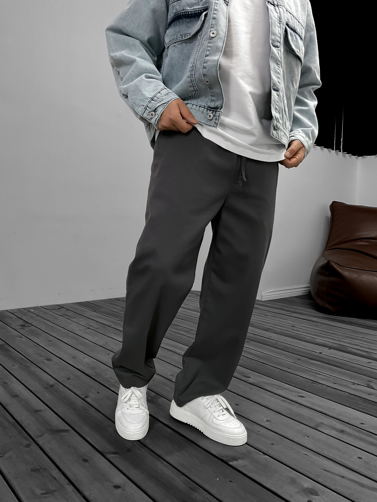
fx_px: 421
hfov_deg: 48.2
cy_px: 251
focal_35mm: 29
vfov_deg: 61.7
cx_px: 188
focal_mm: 3
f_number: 1.8
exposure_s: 1/60
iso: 125
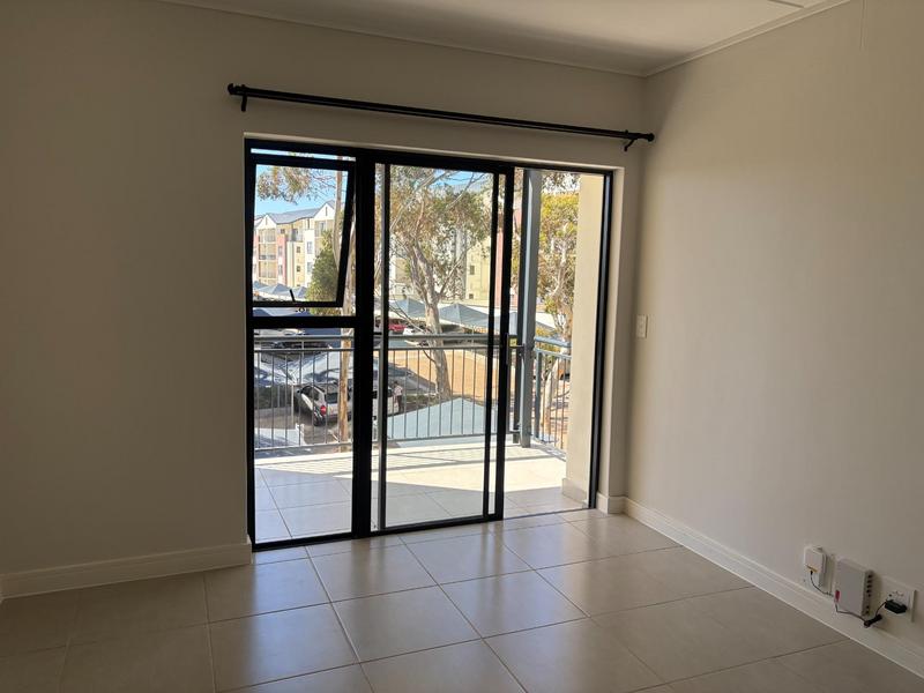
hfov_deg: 67.3
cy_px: 346
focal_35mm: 26
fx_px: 694
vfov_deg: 53.1
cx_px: 462
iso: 64
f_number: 1.6
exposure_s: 1/987
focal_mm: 5.96
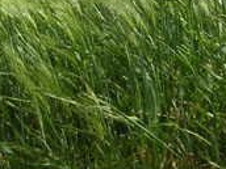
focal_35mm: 94
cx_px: 53
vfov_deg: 15.3
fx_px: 614
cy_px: -17
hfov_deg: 20.7
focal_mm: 4.7
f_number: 5.2
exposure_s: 1/392
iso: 100
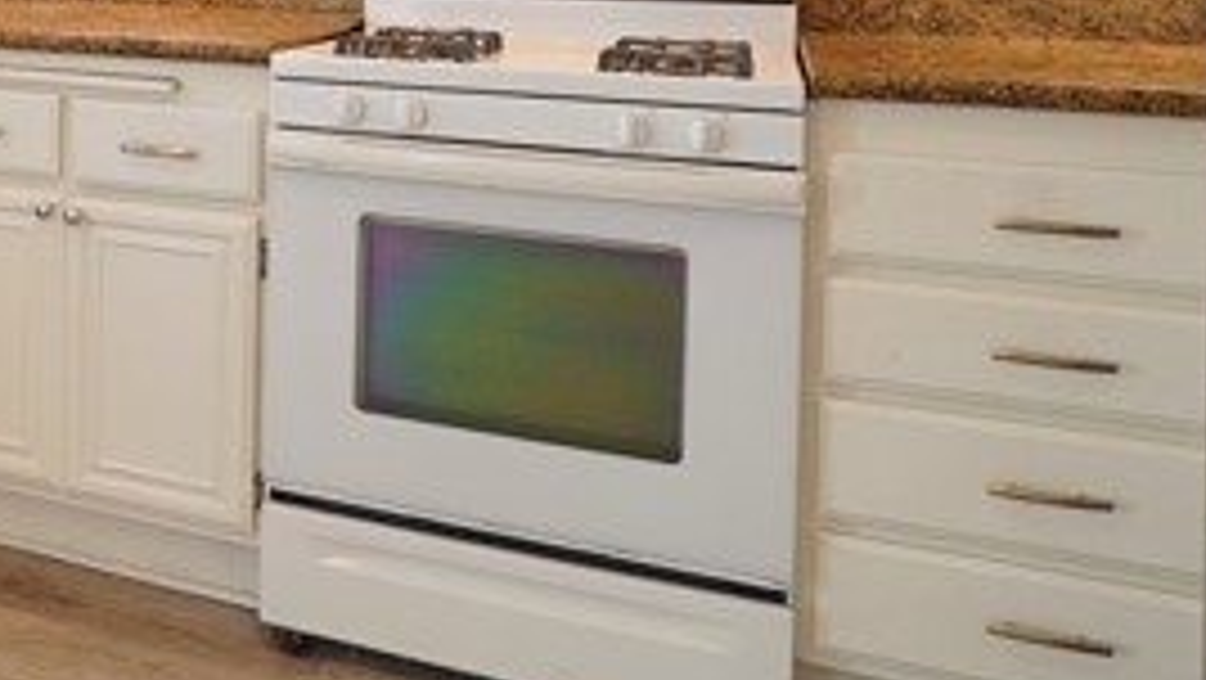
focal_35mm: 40
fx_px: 1280
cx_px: 117
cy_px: -110
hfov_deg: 45.6
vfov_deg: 26.8
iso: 800
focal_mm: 11
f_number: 8
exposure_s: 1/80
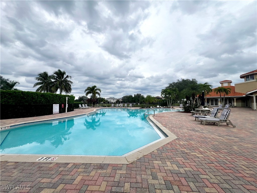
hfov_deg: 106.2
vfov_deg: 89.9
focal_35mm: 13
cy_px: 96
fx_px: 97
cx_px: 128
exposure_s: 1/1277
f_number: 1.8
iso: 32
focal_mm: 1.57
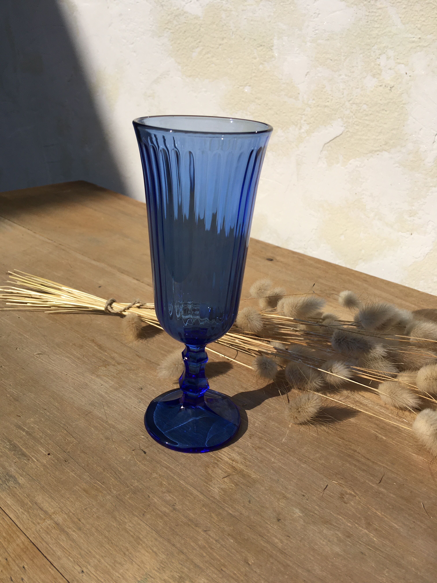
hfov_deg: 48.2
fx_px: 488
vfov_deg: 61.7
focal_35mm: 29
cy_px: 292
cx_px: 218
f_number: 2.2
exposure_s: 1/4274
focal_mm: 4.15
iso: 25
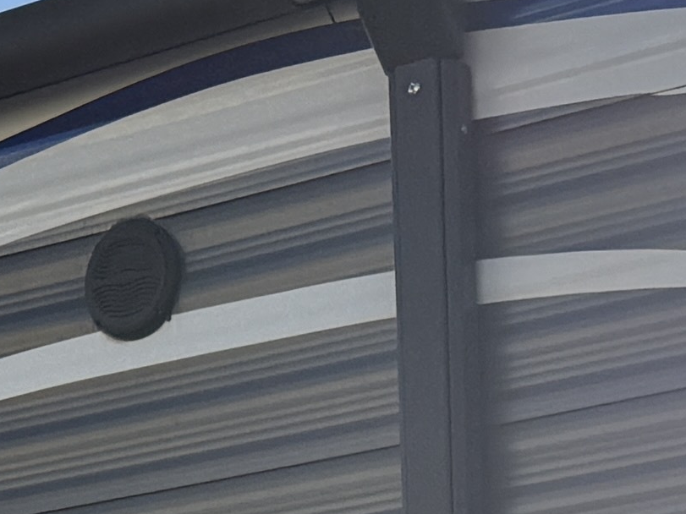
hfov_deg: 11.7
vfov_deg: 8.0
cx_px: 173
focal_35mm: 169
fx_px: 3349
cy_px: 1293
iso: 100
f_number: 1.78
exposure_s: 1/4975
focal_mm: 6.76
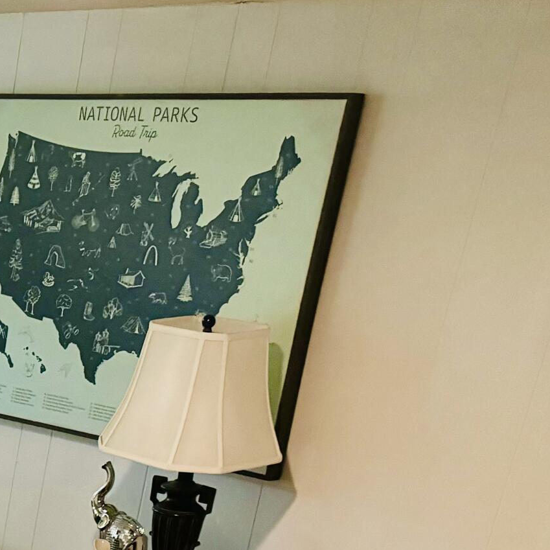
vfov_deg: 20.9
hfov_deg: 18.8
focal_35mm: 75
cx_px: -383
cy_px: 716
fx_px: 1348
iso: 1000
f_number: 1.78
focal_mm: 6.76
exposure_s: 1/40
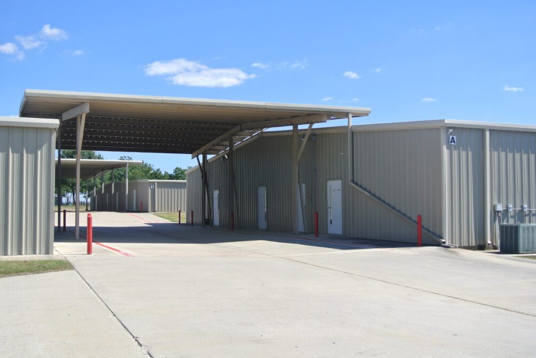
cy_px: 176
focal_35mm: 43
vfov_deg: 31.3
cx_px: 269
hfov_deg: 45.4
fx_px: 641
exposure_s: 1/500
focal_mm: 15.7
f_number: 4.5
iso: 100
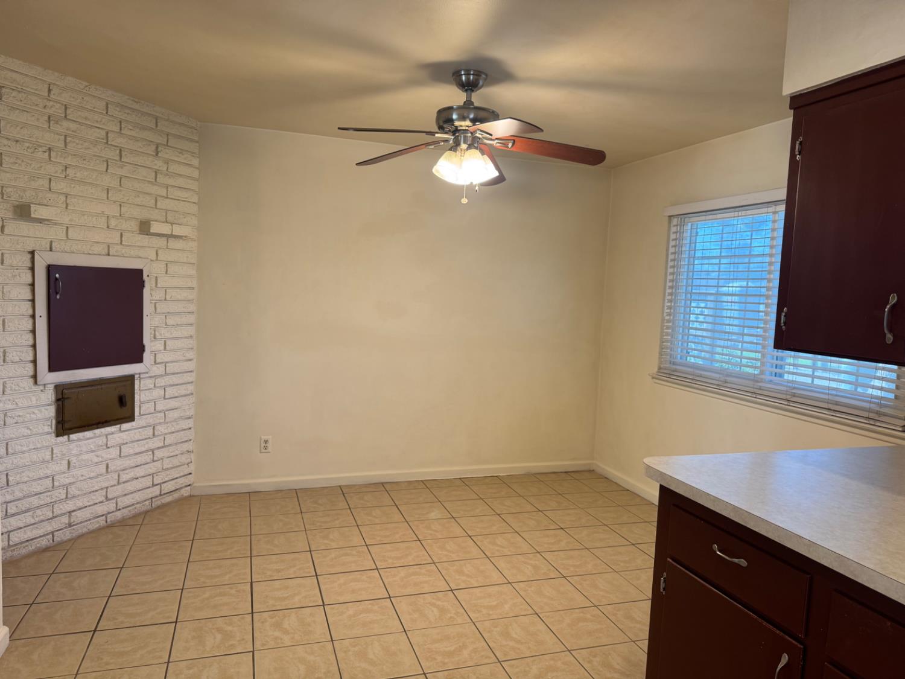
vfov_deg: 56.8
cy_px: 340
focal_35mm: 24
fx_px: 627
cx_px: 452
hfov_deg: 71.6
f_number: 1.78
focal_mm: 6.76
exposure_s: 1/60
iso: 125
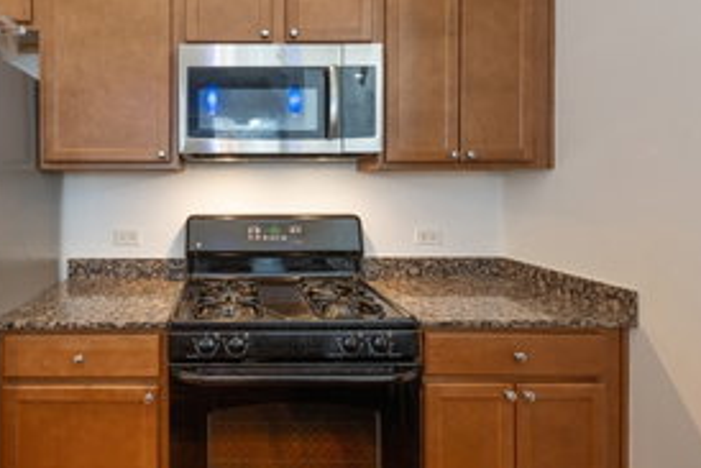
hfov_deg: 78.3
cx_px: 228
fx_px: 409
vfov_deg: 59.3
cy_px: 199
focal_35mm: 21
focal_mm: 12
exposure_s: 1/6
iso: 200
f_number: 8
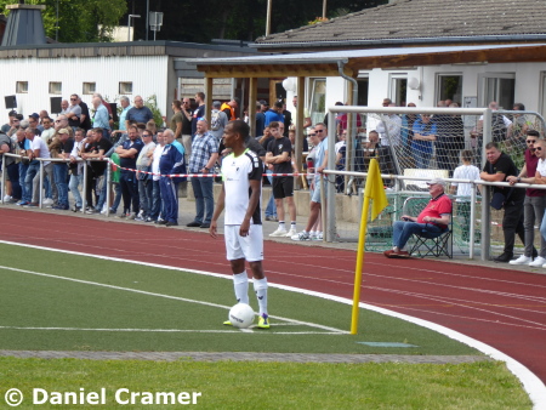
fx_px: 2920
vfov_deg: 8.0
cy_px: 205
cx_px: 273
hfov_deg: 10.7
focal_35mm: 185
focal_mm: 33.2
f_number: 5.6
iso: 80
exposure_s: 1/160
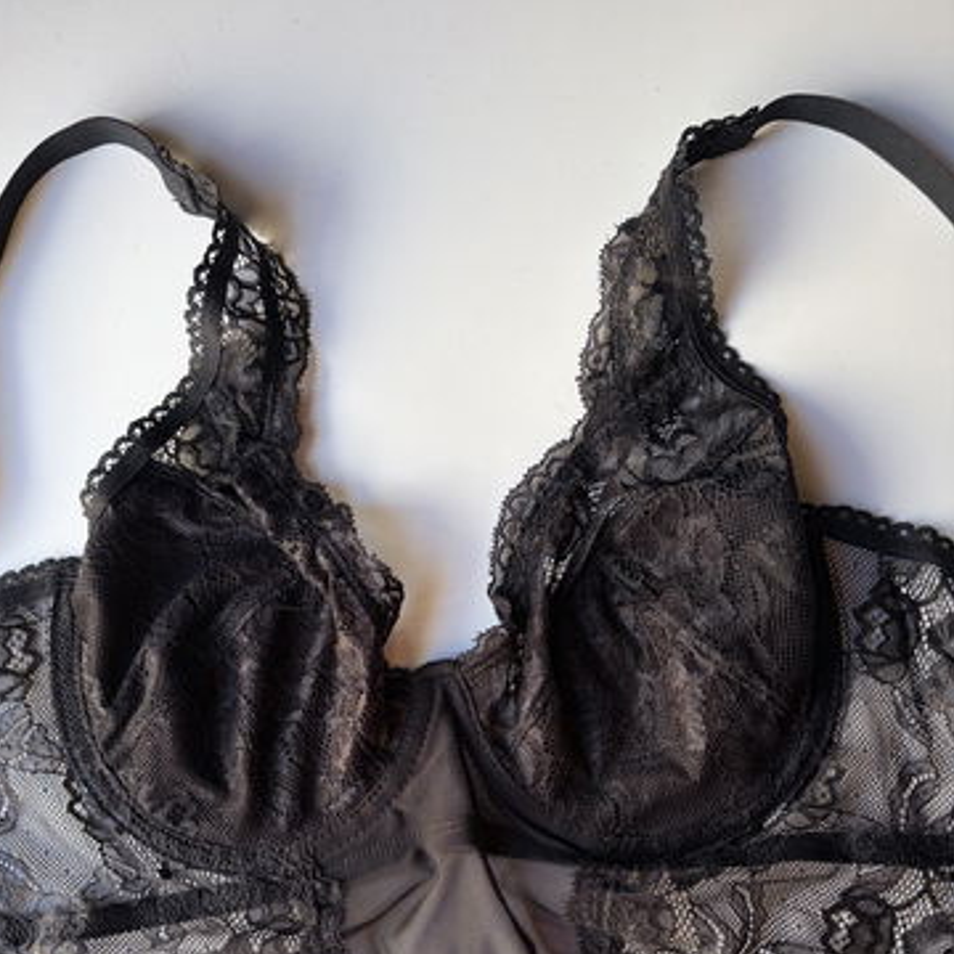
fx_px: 1060
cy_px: 674
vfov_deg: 47.2
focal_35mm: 34
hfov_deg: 48.4
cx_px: 427
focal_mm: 5.96
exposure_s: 1/122
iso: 50
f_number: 1.6
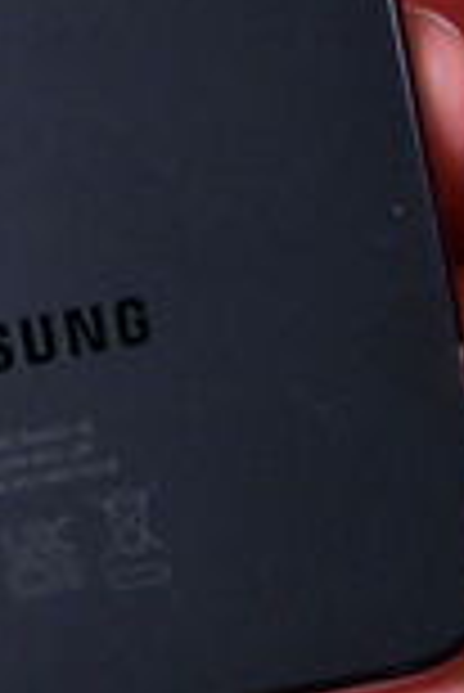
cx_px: 459
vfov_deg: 4.4
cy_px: -490
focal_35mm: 467
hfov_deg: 2.9
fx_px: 9008
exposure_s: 1/80
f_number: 6.3
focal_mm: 50
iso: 450
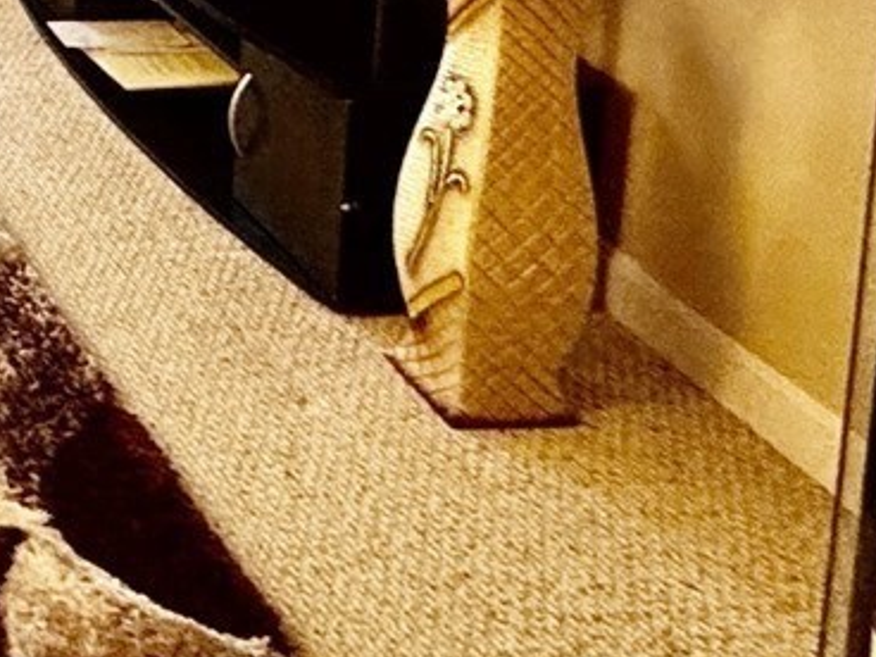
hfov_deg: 19.7
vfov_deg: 16.5
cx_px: -626
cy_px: -433
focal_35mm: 78
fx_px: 1974
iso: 250
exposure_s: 1/60
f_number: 2.2
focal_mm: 2.22
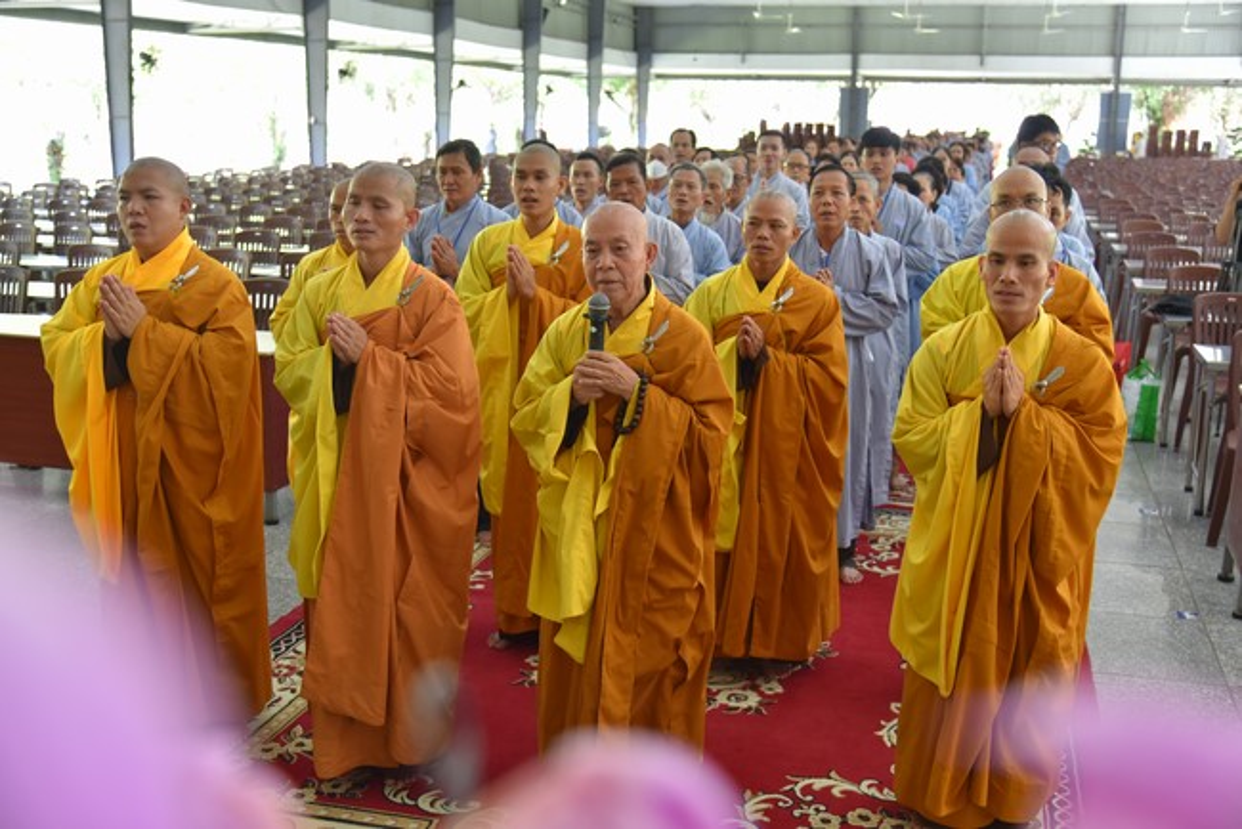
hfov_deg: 50.7
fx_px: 1312
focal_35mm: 38
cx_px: 621
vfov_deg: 35.1
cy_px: 414
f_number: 4
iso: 640
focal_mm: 38
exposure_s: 1/60
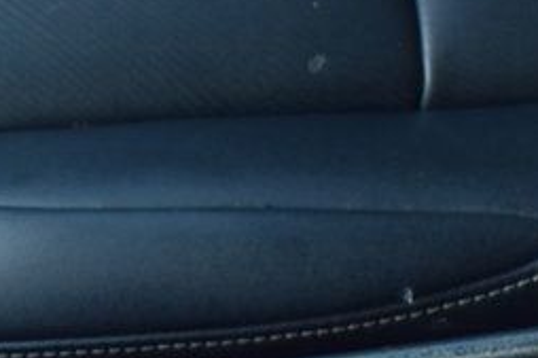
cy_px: 606
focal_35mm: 127
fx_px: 1897
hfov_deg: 15.6
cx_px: -76
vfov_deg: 10.3
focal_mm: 21
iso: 560
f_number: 6.3
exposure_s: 1/15
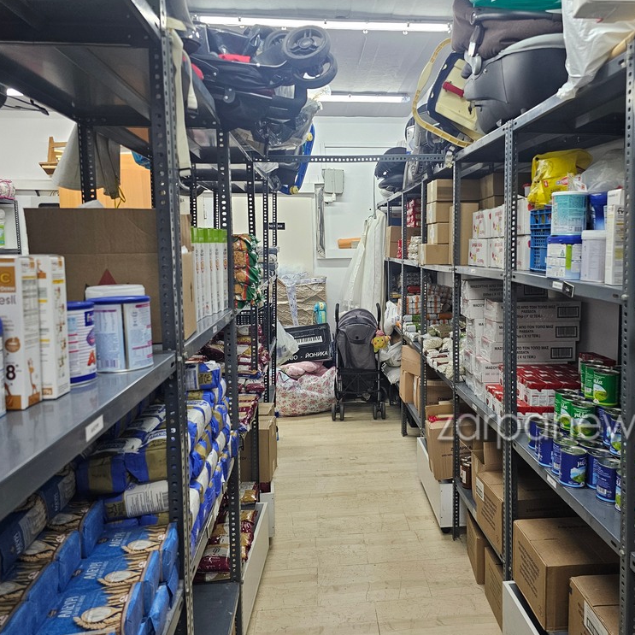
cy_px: 312
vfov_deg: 57.3
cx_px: 374
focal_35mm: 28
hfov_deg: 56.9
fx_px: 581
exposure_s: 1/100
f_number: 1.7
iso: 320
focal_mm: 6.3
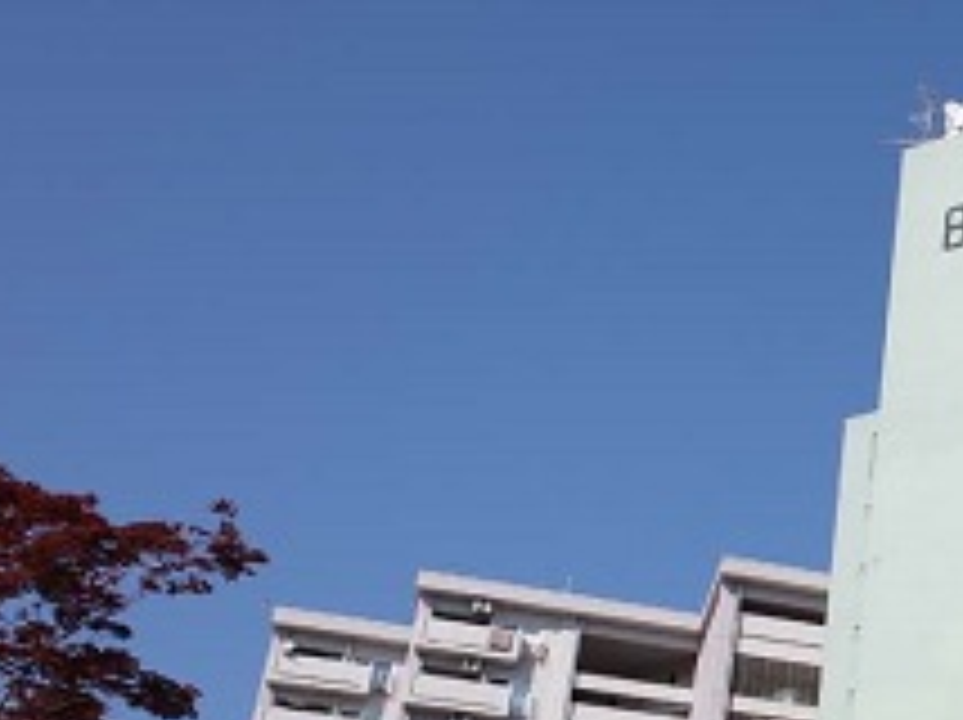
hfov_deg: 20.2
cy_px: 596
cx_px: 1296
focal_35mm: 88
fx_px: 2445
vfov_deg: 16.6
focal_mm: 18.3
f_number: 4
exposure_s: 1/1250
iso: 100
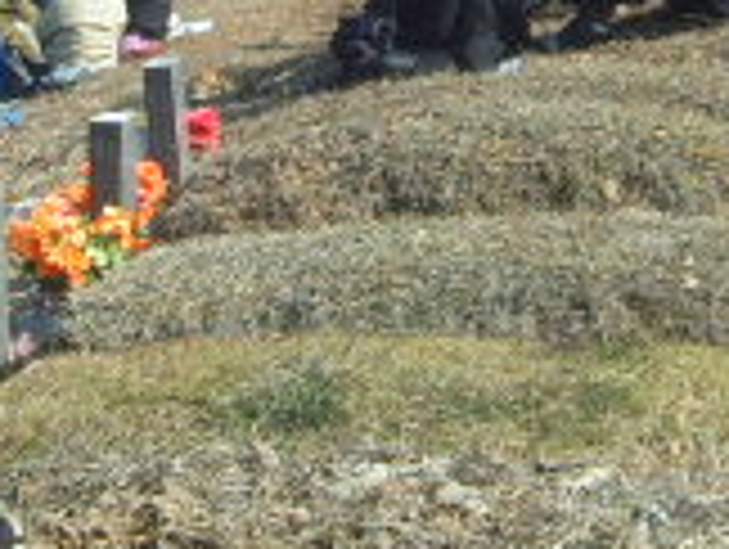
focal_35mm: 138
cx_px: 382
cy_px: -148
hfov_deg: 14.3
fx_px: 2911
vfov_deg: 10.6
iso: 50
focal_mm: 5.8
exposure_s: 1/180
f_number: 5.8
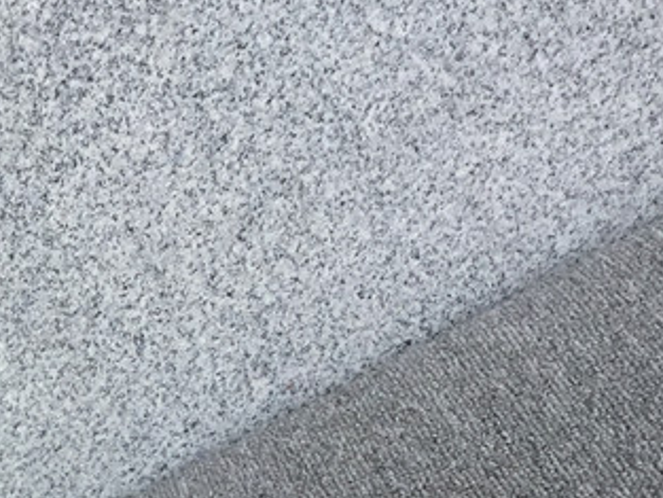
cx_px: -70
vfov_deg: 15.8
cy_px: 647
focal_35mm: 89
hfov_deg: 20.9
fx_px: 1705
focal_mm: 3.3
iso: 25
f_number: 2.4
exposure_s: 1/375
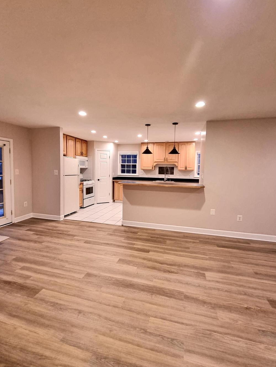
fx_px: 159
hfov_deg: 81.7
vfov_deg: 98.2
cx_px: 137
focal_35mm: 15
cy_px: 180
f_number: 2.2
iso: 320
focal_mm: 2.2
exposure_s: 1/60
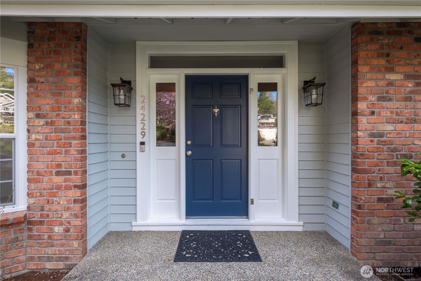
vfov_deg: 77.3
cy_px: 140
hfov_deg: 100.4
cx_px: 210
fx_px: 175
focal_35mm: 15
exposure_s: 1/10
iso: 160
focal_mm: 10
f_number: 9
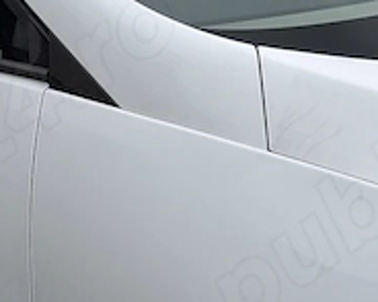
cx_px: 193
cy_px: 195
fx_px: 1364
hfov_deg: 15.8
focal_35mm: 122
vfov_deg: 12.6
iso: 50
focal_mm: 5.54
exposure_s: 1/397
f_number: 1.8
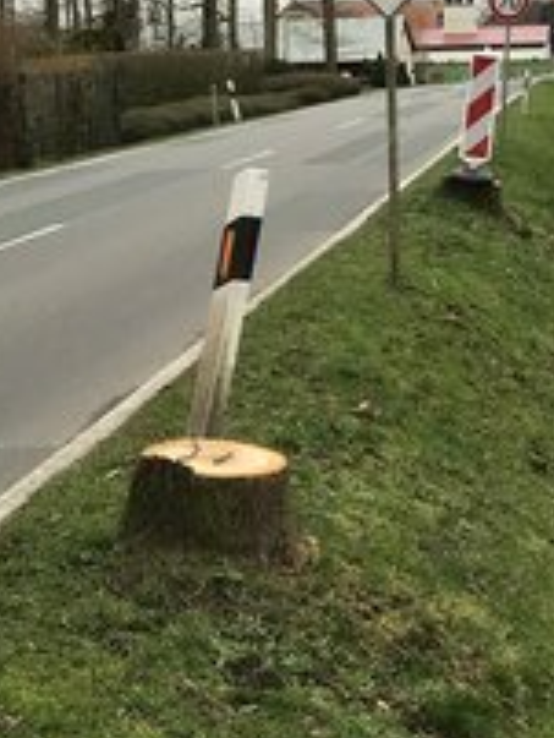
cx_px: 561
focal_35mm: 89
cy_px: 261
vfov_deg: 21.9
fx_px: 1897
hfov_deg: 16.3
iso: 20
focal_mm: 3.99
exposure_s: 1/532
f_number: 1.8
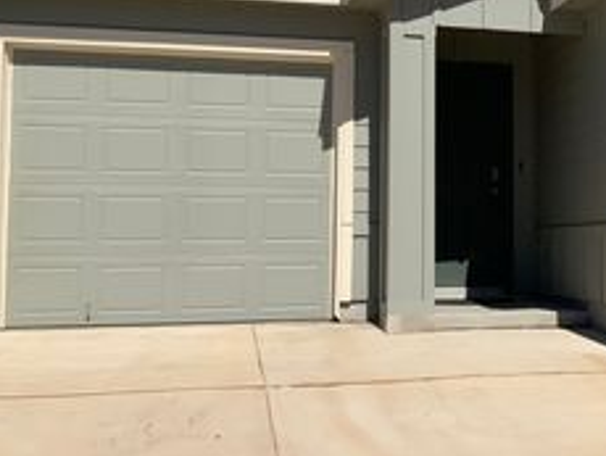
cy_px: 152
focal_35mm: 63
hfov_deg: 29.4
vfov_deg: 23.2
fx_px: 1104
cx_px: 545
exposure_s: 1/4785
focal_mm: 3
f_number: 1.8
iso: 20
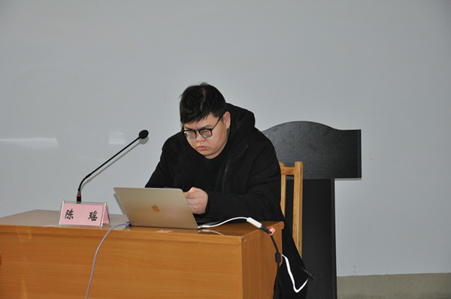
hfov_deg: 23.4
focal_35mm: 87
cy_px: 150
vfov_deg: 15.7
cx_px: 226
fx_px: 1088
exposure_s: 1/60
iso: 800
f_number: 5
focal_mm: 58
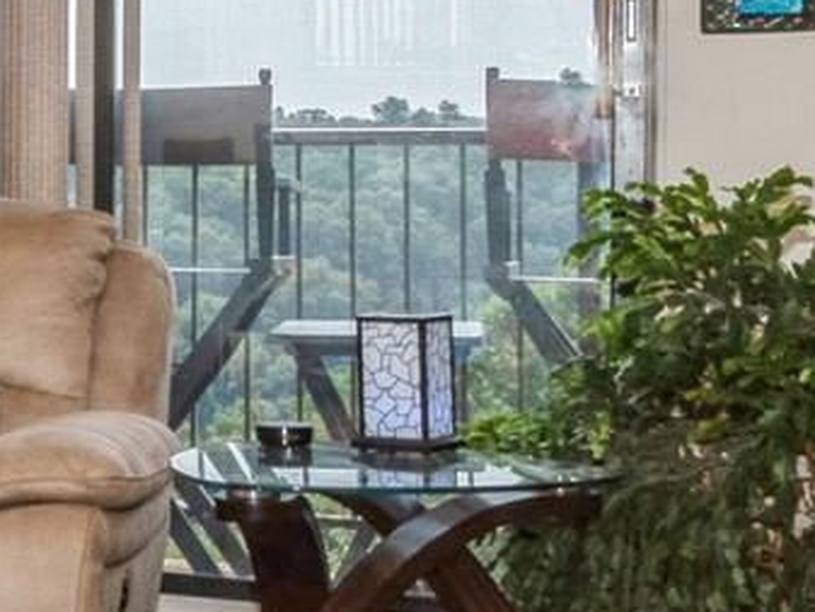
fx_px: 2002
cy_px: 239
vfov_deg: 17.4
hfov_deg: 18.1
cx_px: -667
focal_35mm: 85
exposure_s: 1/250
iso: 200
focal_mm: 7
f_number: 8
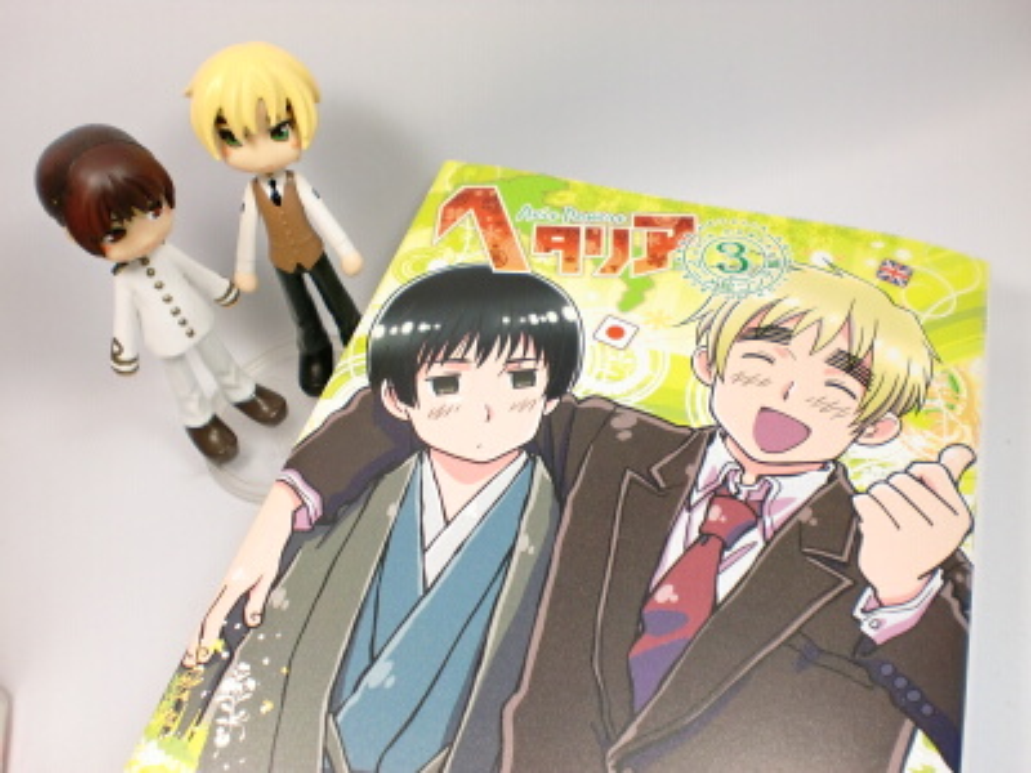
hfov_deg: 52.6
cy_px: 386
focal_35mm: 35
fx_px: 1042
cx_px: 516
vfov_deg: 40.7
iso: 125
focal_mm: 6.3
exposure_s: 1/60
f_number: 3.1
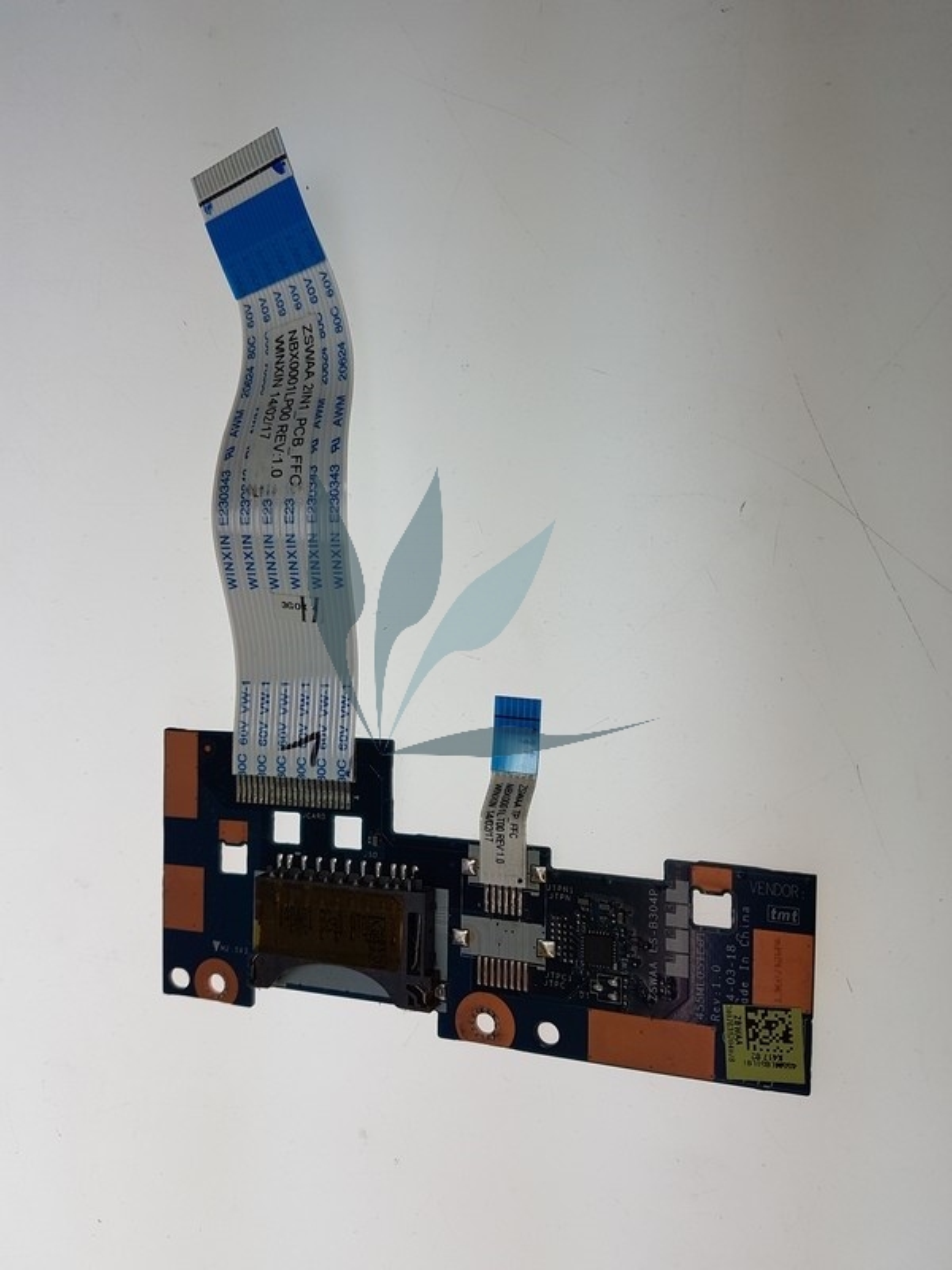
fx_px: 953
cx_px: 476
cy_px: 635
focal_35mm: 26
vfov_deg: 67.3
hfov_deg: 53.1
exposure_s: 1/377
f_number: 1.7
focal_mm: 4.2
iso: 40
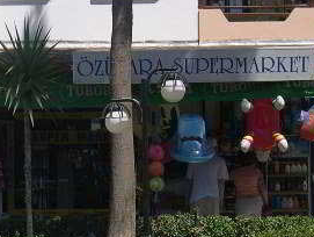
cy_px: 115
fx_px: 1017
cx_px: -80
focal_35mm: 112
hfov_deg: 16.7
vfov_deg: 13.3
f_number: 7.6
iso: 100
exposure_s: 1/298
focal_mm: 8
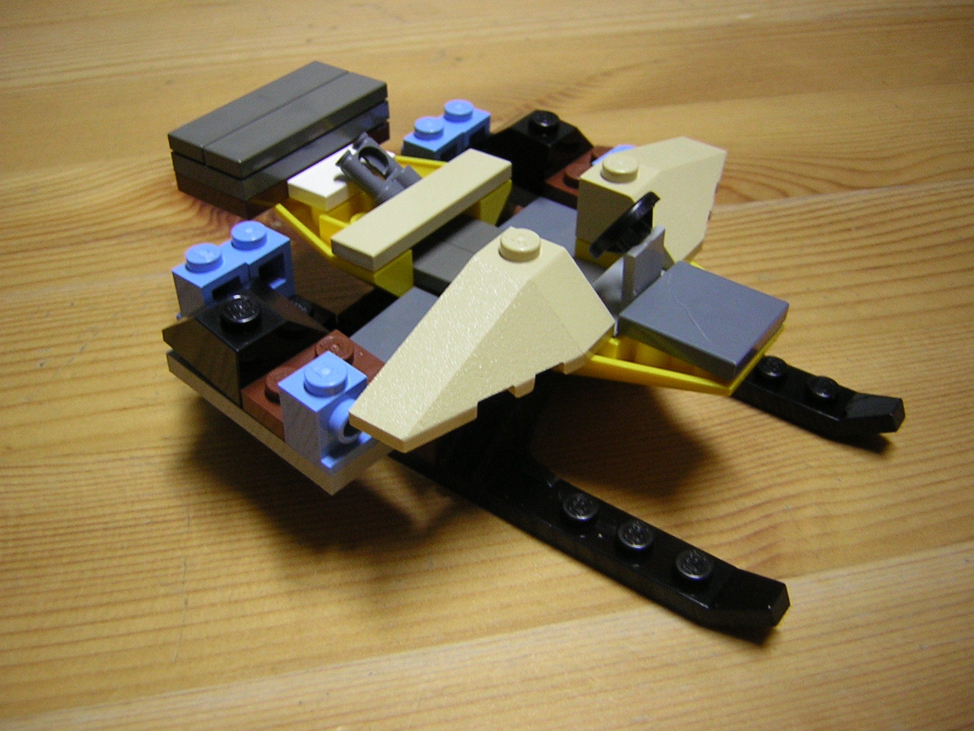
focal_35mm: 36
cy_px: 366
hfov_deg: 51.4
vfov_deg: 39.7
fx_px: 1013
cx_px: 487
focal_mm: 4.7
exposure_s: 1/5.5
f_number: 2.6
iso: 59
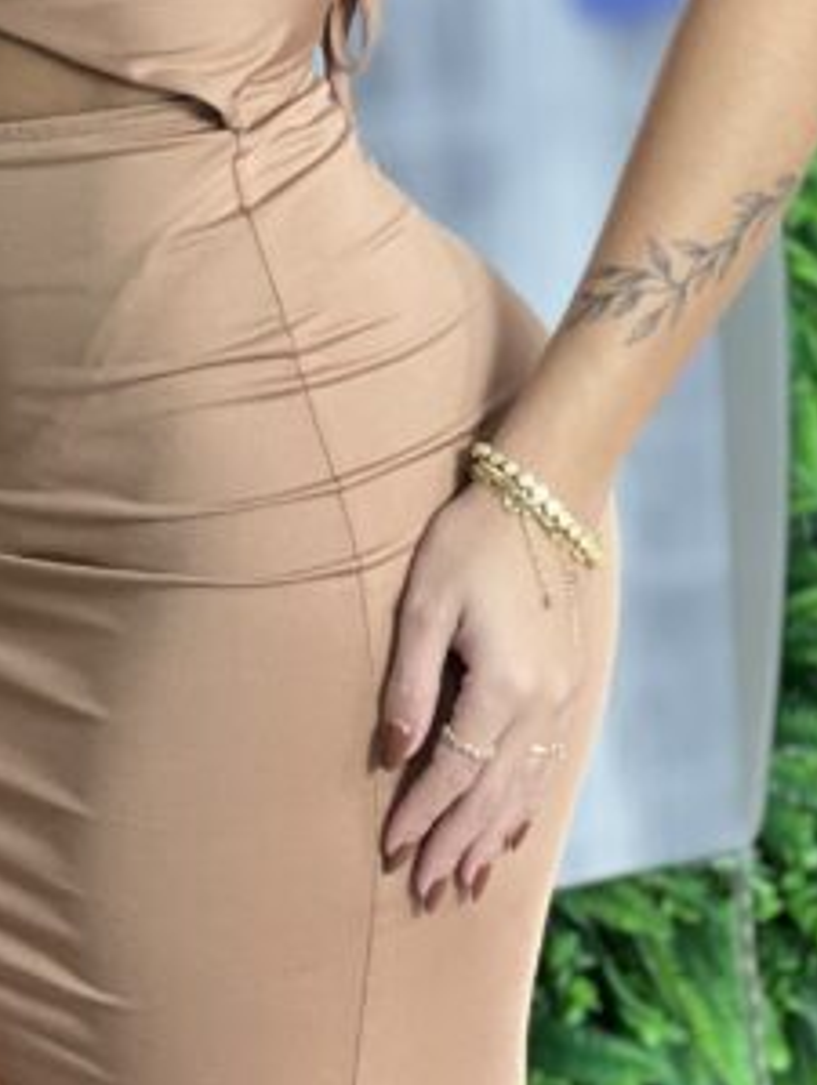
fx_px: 7536
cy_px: -176
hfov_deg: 6.2
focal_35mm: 240
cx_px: 73
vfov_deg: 8.2
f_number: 2.8
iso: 160
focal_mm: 9
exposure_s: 1/120
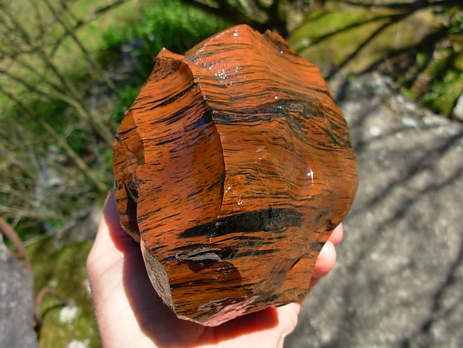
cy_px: 174
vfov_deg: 37.7
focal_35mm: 38
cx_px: 232
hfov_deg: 49.0
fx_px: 508
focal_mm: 6.3
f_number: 2.9
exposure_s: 1/724
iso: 50
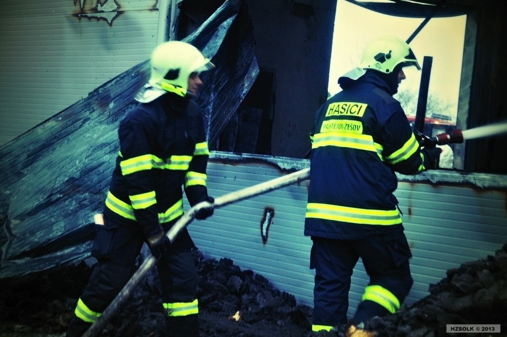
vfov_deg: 17.4
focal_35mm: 78
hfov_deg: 26.0
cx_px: 254
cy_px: 168
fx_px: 1097
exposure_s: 1/60
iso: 1600
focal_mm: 52
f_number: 4.8
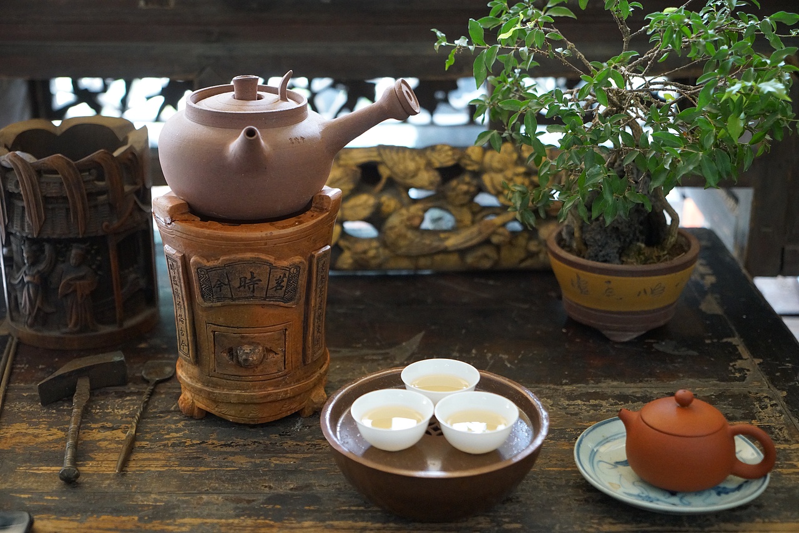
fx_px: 1132
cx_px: 400
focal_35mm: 51
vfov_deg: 26.5
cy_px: 266
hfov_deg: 38.9
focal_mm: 51
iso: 6400
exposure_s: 1/160
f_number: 4
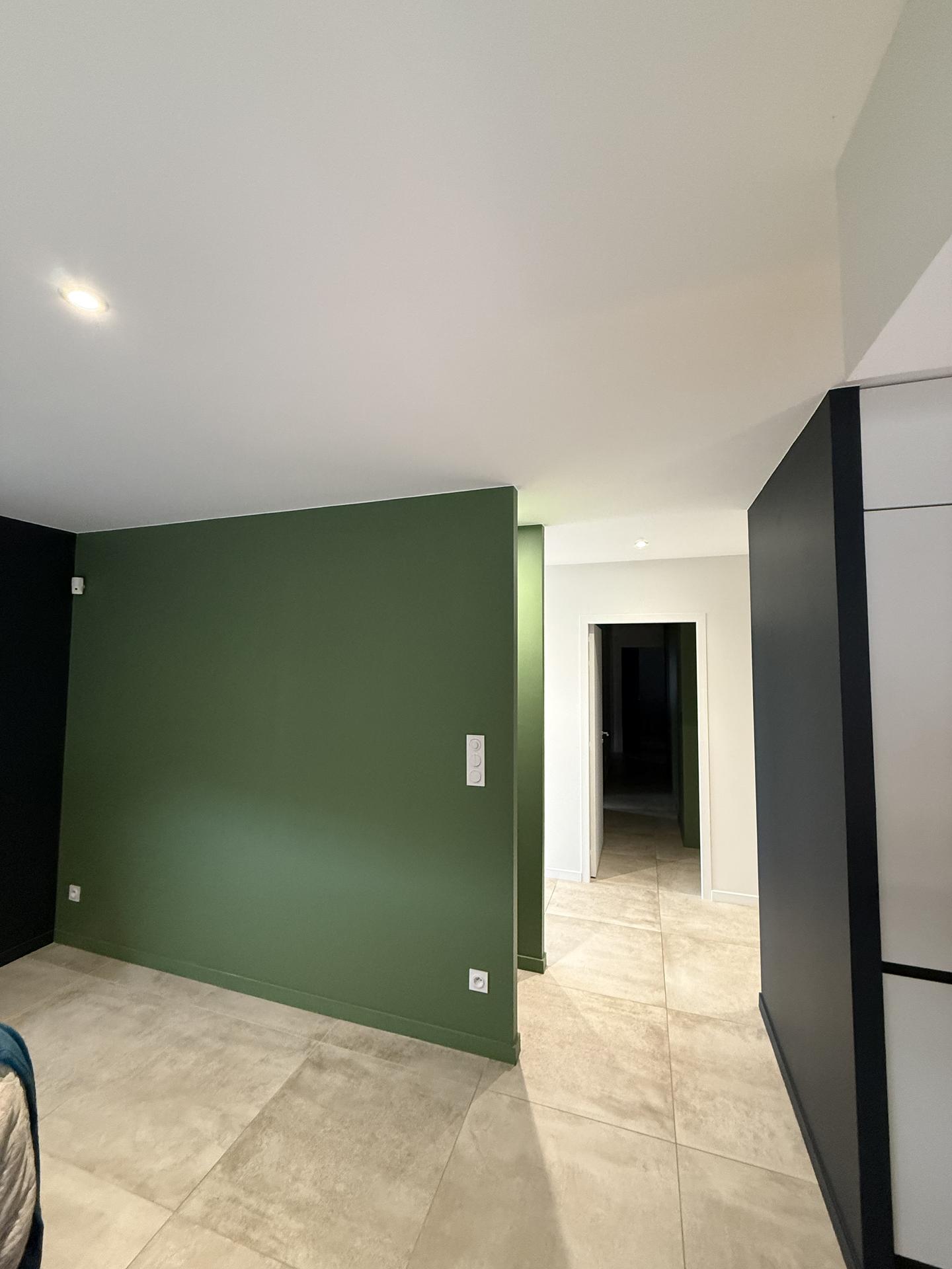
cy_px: 634
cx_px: 476
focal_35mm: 14
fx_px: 513
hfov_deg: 85.7
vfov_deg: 102.1
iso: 400
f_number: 2.2
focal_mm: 2.22
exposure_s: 1/50
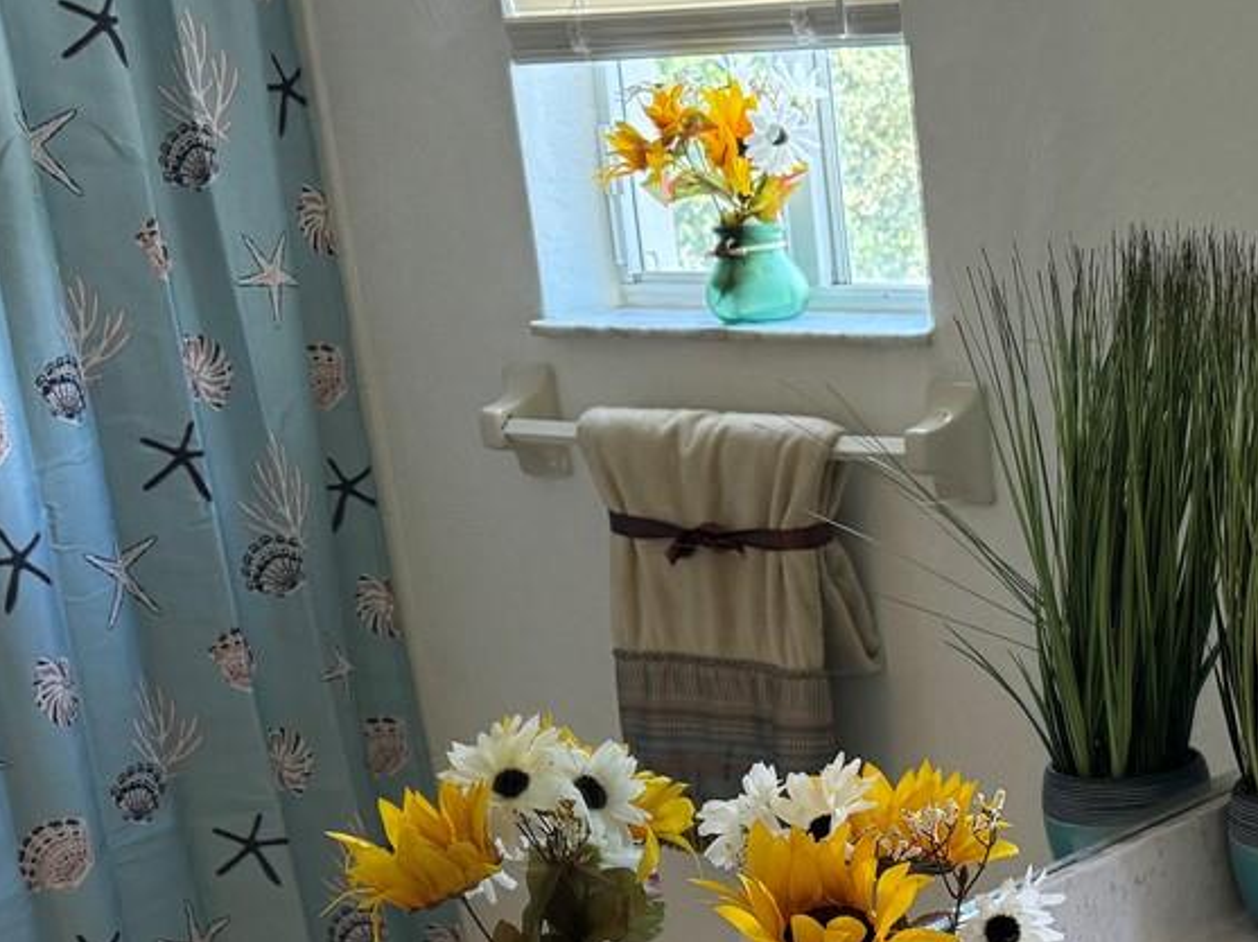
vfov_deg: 20.4
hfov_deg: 26.5
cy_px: 1008
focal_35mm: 69
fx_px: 2506
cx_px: 1296
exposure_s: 1/60
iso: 160
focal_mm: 6.76
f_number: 1.78
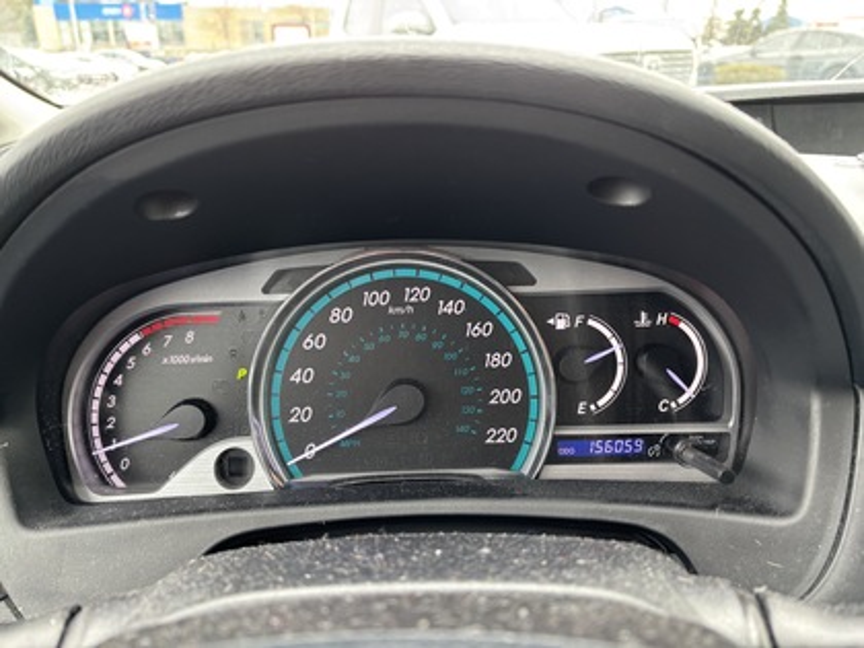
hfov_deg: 67.3
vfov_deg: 53.1
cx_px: 432
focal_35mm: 26
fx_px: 649
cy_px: 324
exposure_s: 1/69
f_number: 1.6
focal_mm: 5.96
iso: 125
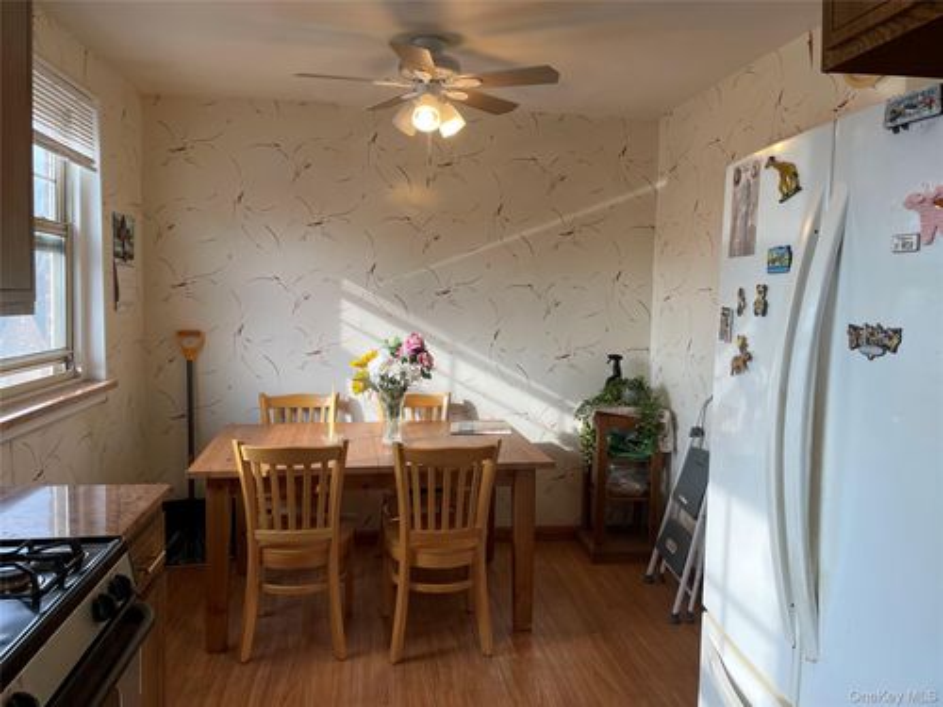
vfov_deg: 53.1
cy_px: 354
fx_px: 708
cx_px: 472
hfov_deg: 67.3
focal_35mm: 26
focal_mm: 4.2
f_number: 1.6
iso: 32
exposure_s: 1/161
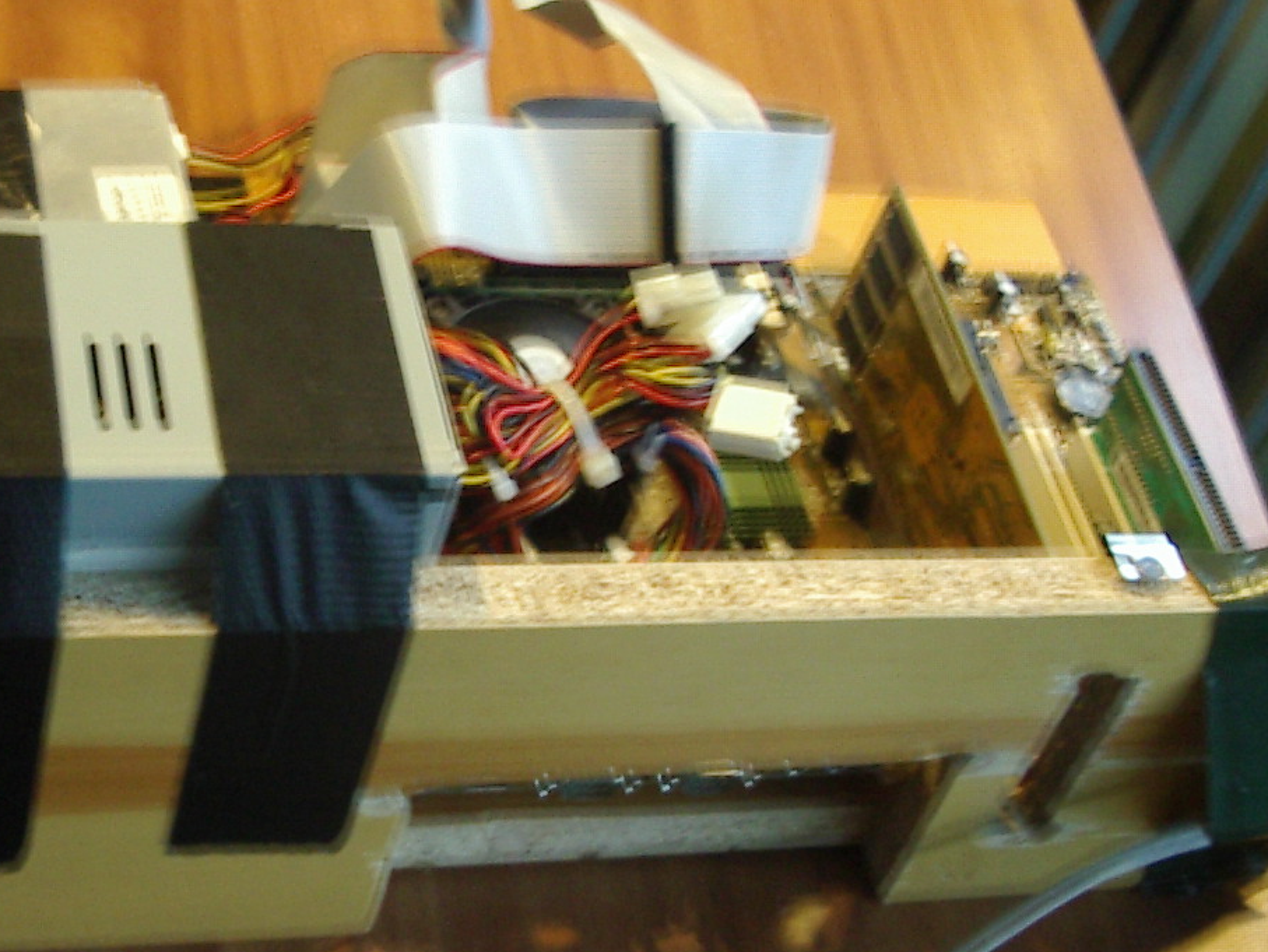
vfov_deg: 21.9
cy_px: 604
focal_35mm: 67
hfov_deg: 28.7
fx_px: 2455
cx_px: 384
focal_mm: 5.8
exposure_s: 1/2.5
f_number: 2.6
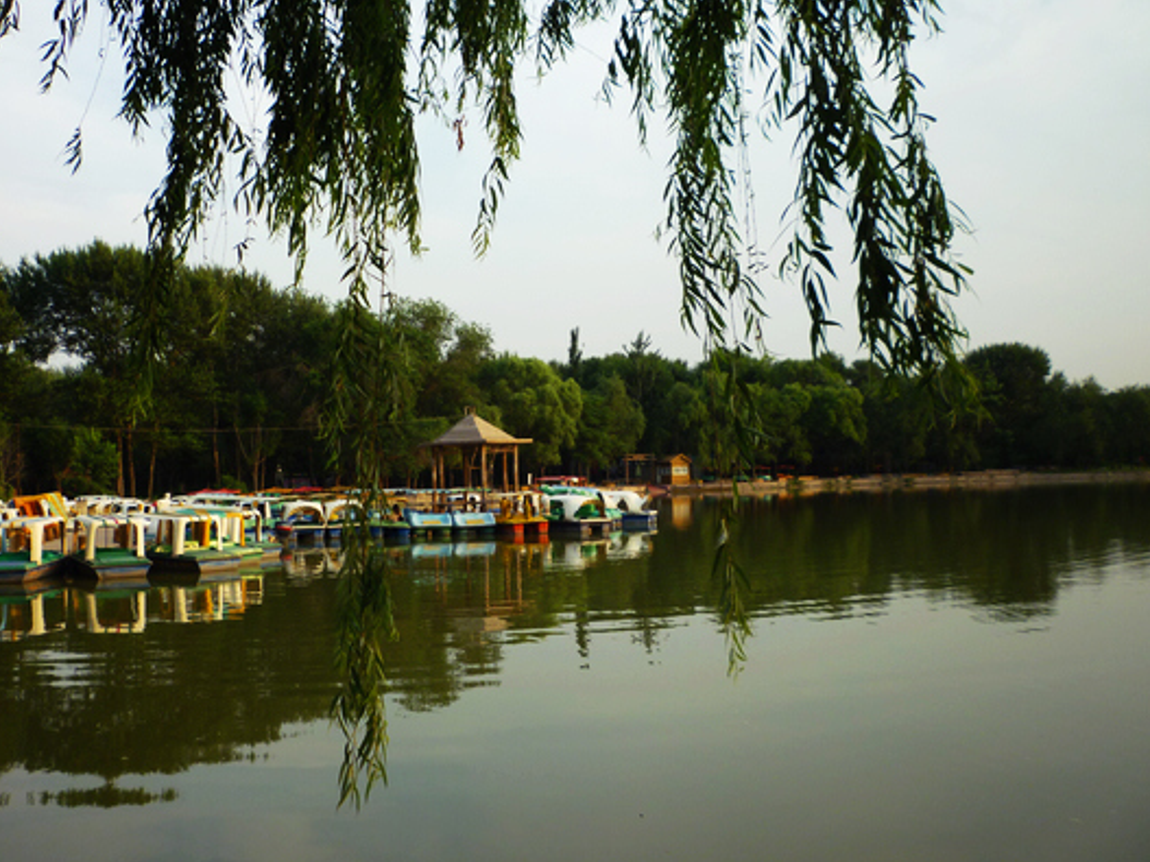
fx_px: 1096
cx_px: 502
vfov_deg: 42.9
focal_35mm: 33
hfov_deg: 55.2
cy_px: 452
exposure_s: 1/200
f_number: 3.3
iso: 80
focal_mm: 5.2
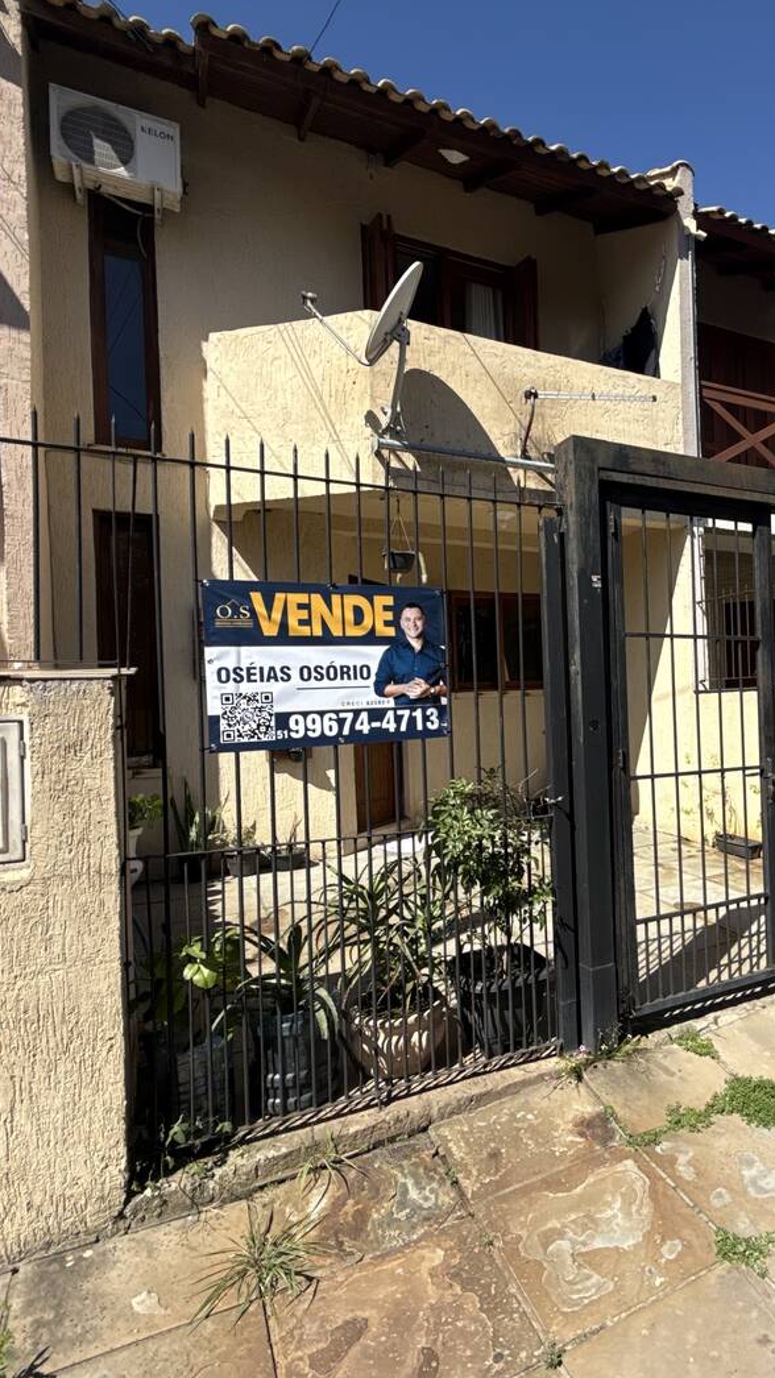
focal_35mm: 21
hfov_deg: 50.3
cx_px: 621
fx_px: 768
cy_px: 700
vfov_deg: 83.8
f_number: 2.2
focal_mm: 2.22
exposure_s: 1/1848
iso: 50
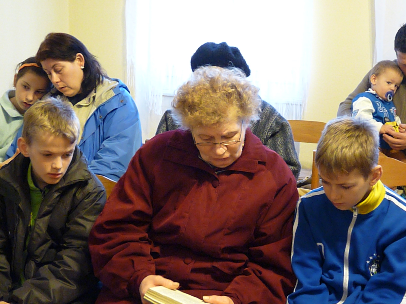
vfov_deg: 22.6
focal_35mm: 65
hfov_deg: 29.8
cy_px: 152
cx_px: 203
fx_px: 762
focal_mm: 11.5
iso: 1600
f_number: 3.4
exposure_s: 1/30
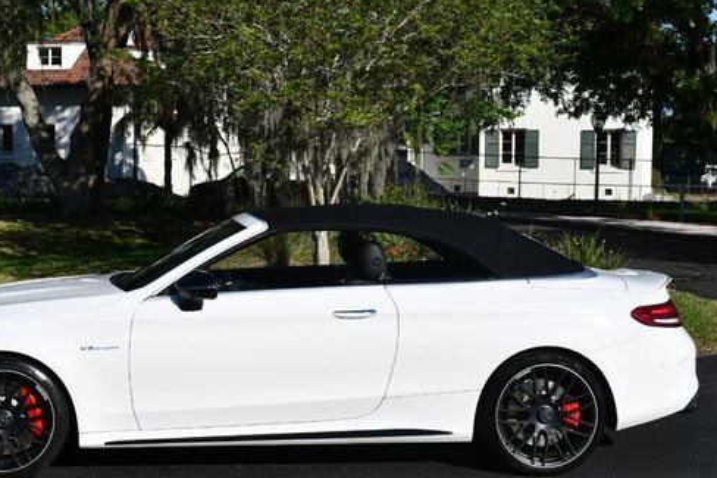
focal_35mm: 63
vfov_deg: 21.6
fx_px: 1254
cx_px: 276
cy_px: 226
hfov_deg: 31.8
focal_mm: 32
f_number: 10
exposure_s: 1/400
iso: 100
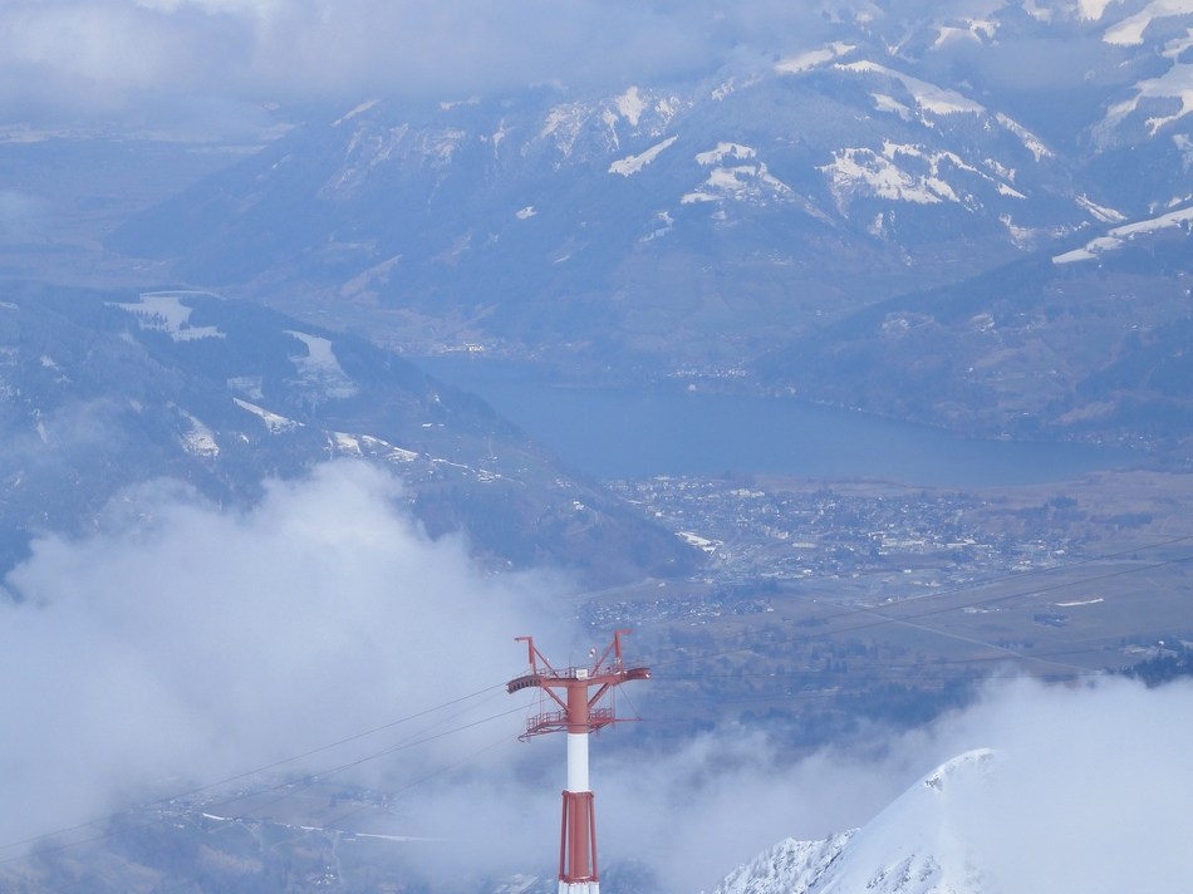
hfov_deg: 12.0
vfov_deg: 9.0
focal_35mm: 165
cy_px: 447
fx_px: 5685
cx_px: 596
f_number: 5.6
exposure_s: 1/1250
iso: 100
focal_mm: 29.4
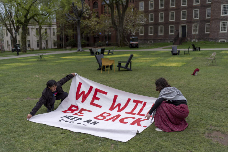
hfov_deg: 54.4
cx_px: 114
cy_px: 76
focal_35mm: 35
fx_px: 222
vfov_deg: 37.9
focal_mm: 35
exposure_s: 1/5000
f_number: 1.4
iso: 250
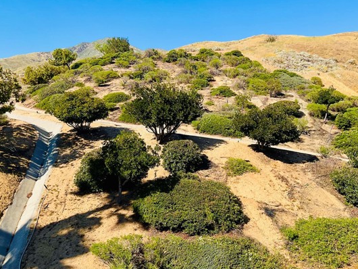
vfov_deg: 40.7
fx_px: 362
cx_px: 200
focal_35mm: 35
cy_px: 132
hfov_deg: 52.5
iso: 16
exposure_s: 1/1675
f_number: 1.8
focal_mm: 3
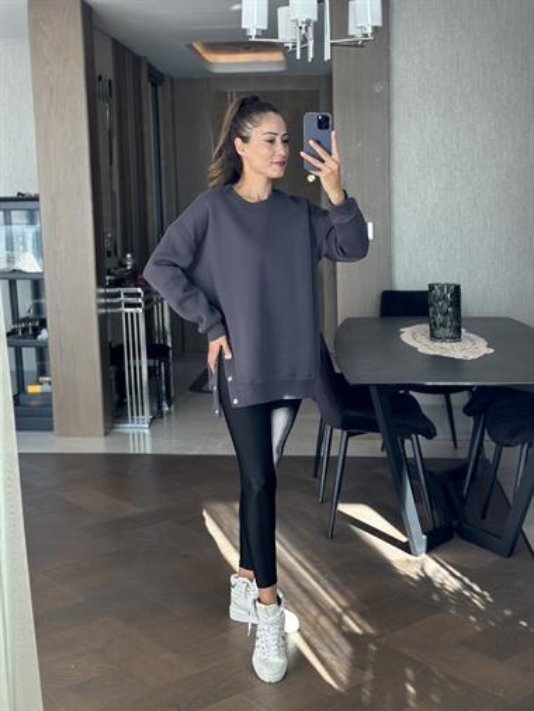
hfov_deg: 30.3
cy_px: 356
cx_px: 267
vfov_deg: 39.6
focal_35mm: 48
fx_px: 986
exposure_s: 1/196
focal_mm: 6.86
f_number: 1.78
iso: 80
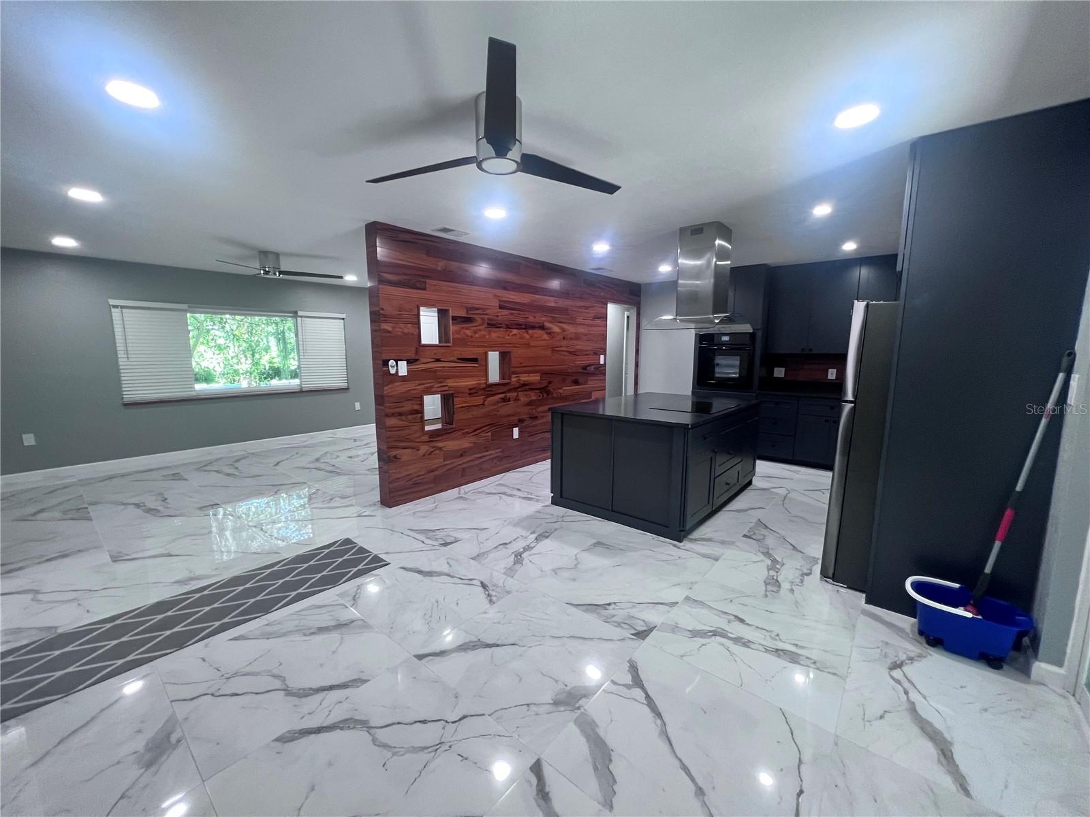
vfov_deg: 89.9
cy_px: 408
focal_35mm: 13
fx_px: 409
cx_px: 545
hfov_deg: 106.2
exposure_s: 1/60
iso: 200
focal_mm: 1.57
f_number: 1.8
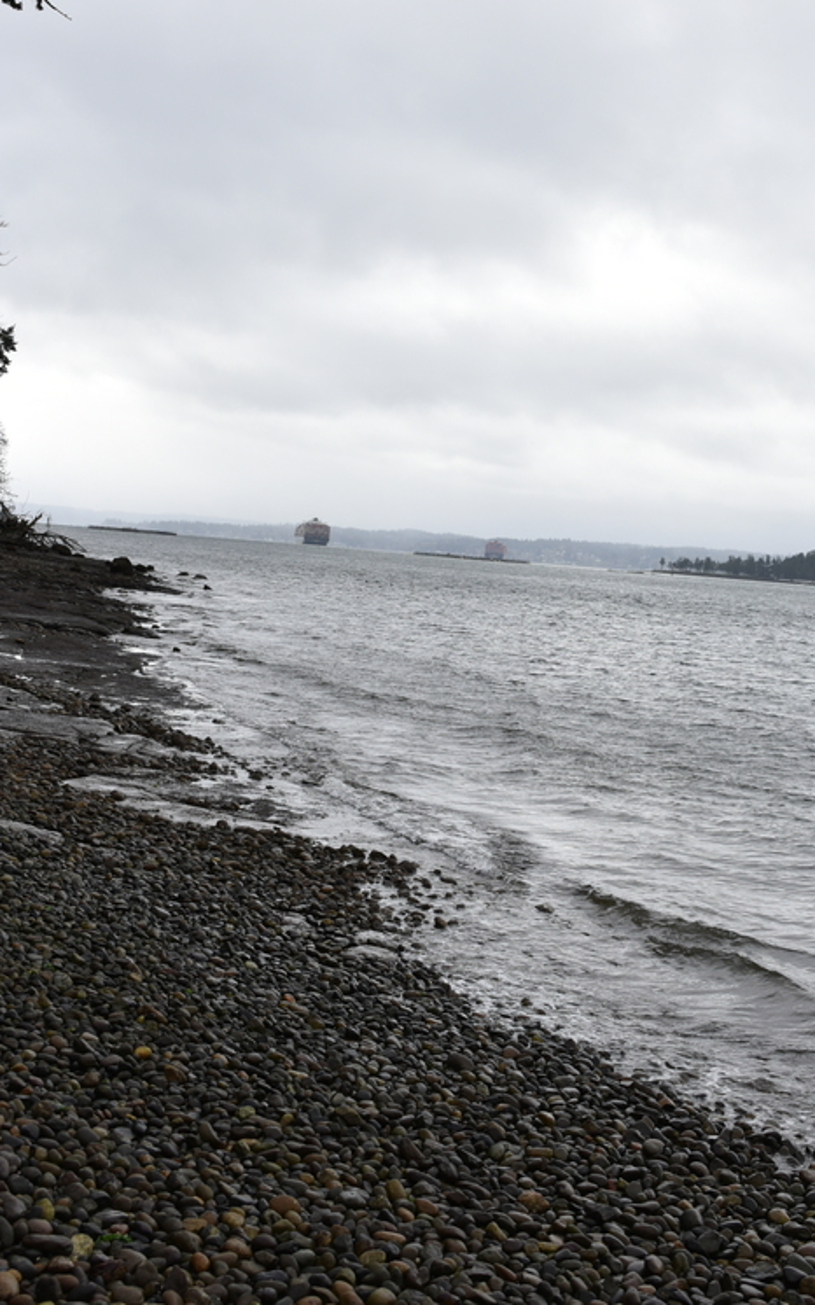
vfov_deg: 41.0
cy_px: 577
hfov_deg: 26.2
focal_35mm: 49
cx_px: 526
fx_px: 1742
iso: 100
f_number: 7.1
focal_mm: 28
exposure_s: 1/200
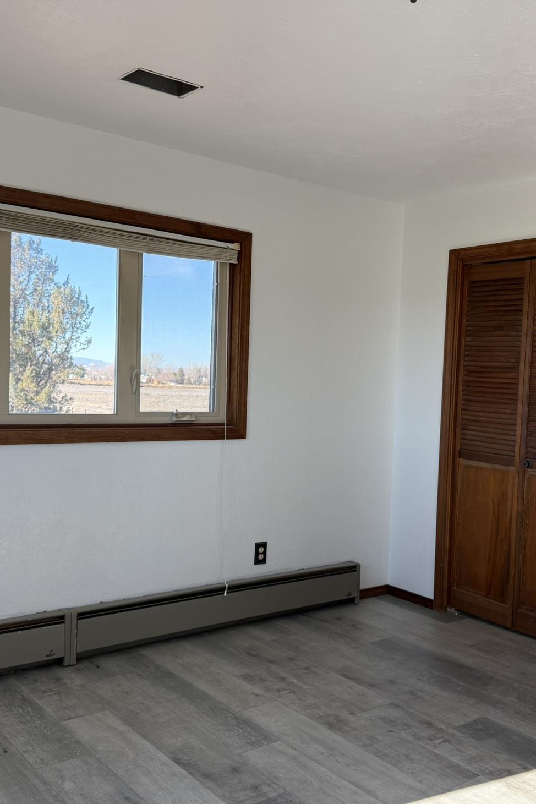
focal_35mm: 35
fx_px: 782
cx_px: 300
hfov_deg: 37.8
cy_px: 422
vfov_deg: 54.4
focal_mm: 6.76
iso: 100
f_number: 1.78
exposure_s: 1/421
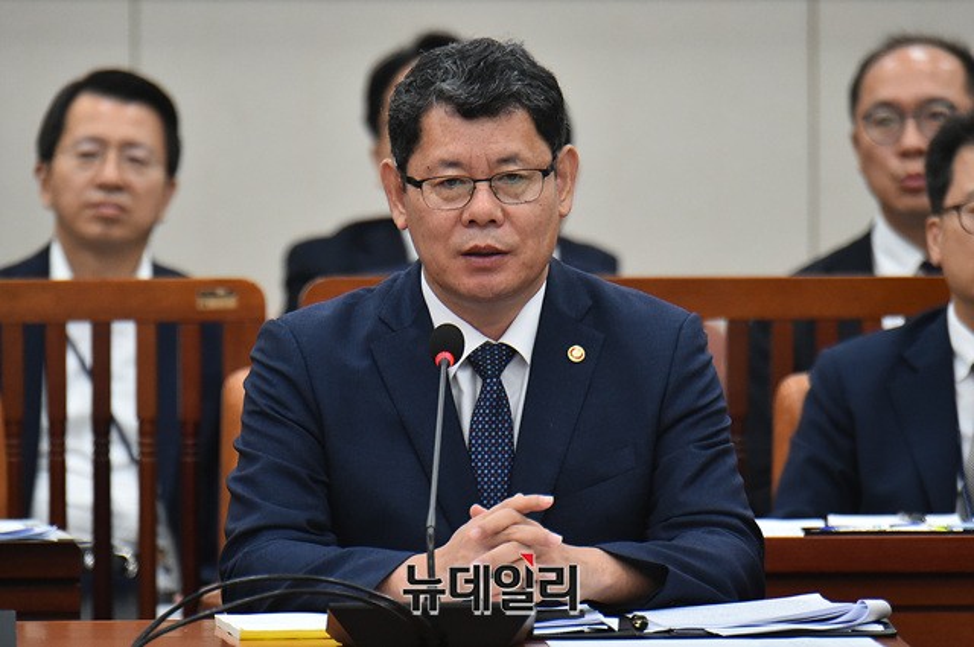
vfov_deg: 3.4
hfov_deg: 5.2
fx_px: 10808
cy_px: 324
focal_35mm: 400
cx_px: 487
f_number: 6.3
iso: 5000
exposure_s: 1/250
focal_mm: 400
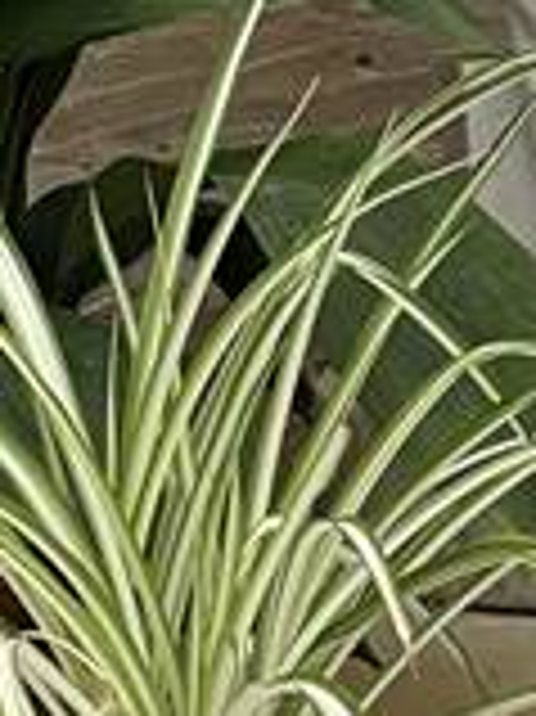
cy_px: -901
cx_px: 788
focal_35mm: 412
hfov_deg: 3.6
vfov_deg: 4.7
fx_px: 8517
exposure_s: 1/99
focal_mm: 7.5
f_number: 2.2
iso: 32
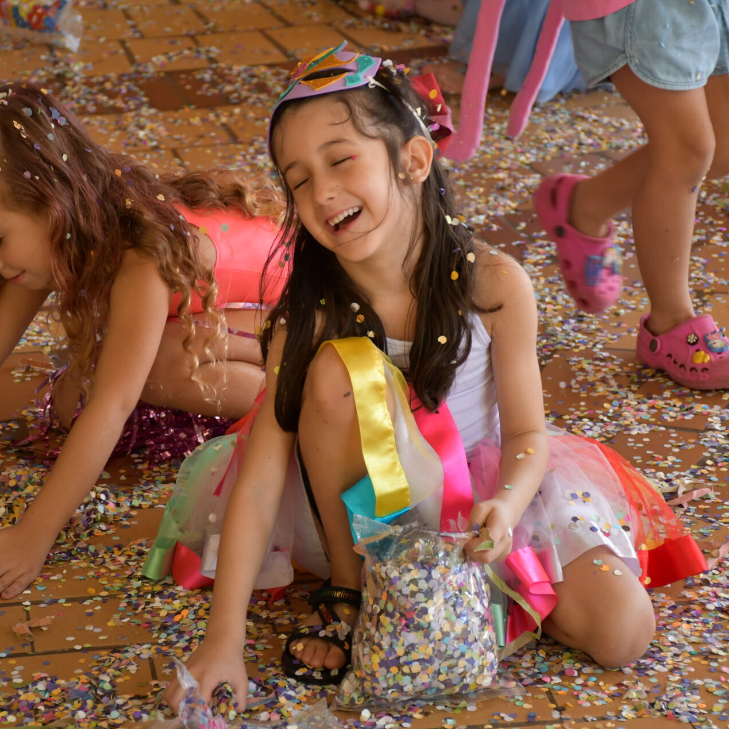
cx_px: 298
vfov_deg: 12.9
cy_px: 364
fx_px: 3217
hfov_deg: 12.9
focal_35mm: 135
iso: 1100
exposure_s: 1/250
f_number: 5
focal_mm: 70
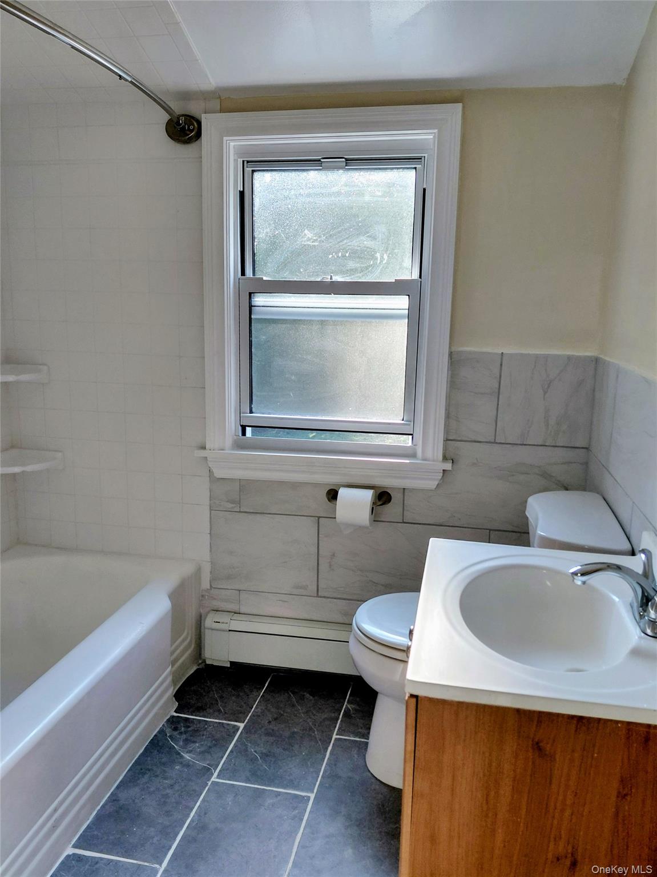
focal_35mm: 25
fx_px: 633
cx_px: 328
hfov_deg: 54.9
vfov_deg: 69.4
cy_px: 438
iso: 80
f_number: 1.8
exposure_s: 1/120
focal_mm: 4.69
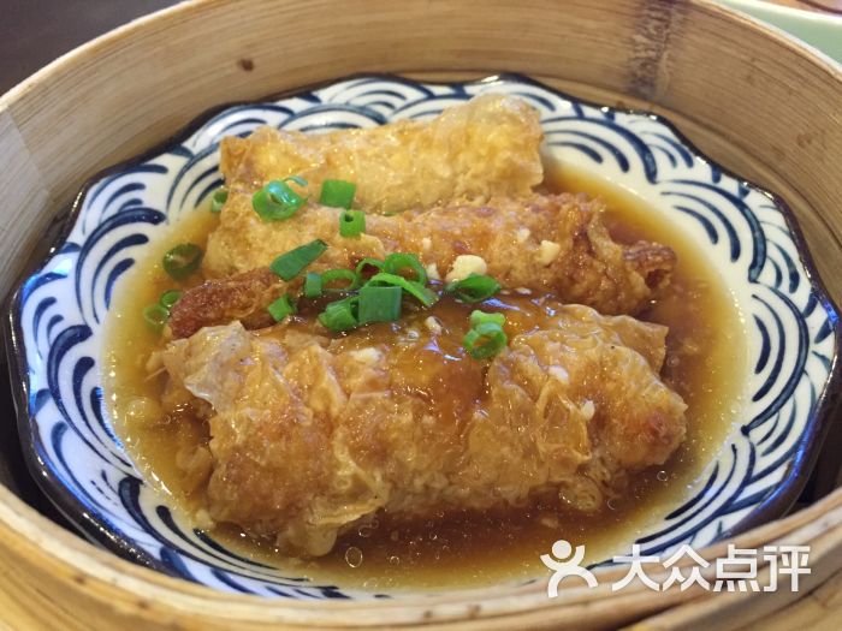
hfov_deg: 61.7
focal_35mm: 29
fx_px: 705
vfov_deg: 48.2
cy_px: 316
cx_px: 421
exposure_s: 1/24
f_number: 2.2
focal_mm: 4.15
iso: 250
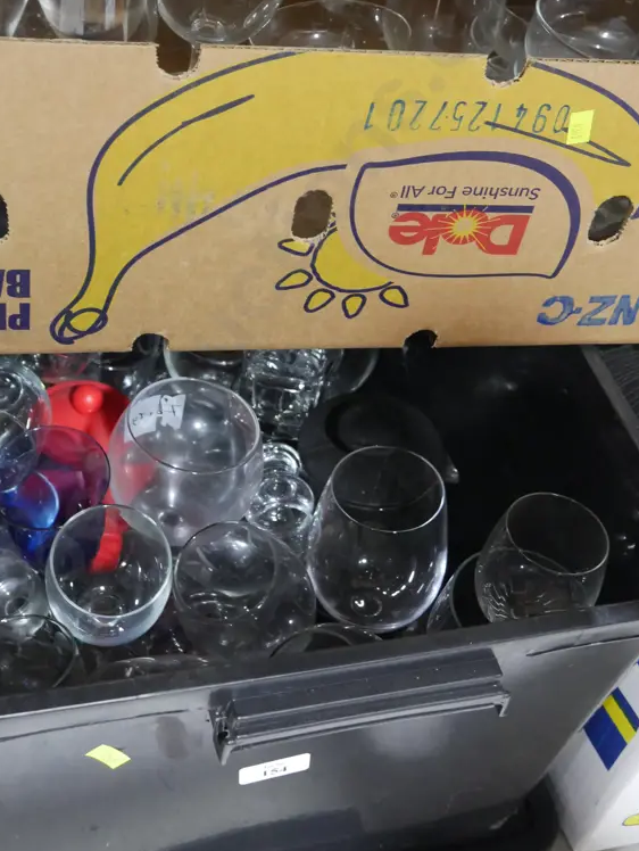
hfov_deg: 27.9
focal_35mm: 52
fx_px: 1278
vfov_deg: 36.6
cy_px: 331
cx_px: 228
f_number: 4.1
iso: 2500
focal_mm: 19
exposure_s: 1/60
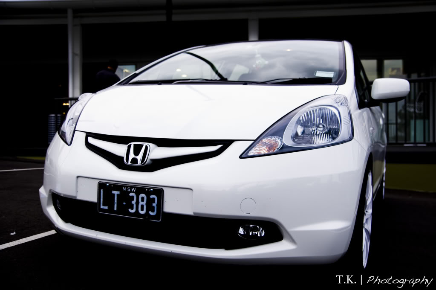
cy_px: 145
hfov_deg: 53.2
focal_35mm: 36
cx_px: 218
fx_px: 436
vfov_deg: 36.8
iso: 200
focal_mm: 24
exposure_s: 1/60
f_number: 2.8
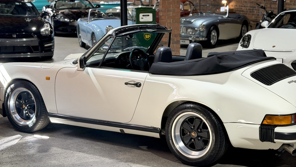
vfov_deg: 16.7
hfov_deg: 29.3
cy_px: 58
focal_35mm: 72
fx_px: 565
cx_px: 163
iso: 125
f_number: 1.78
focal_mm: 6.76
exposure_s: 1/50
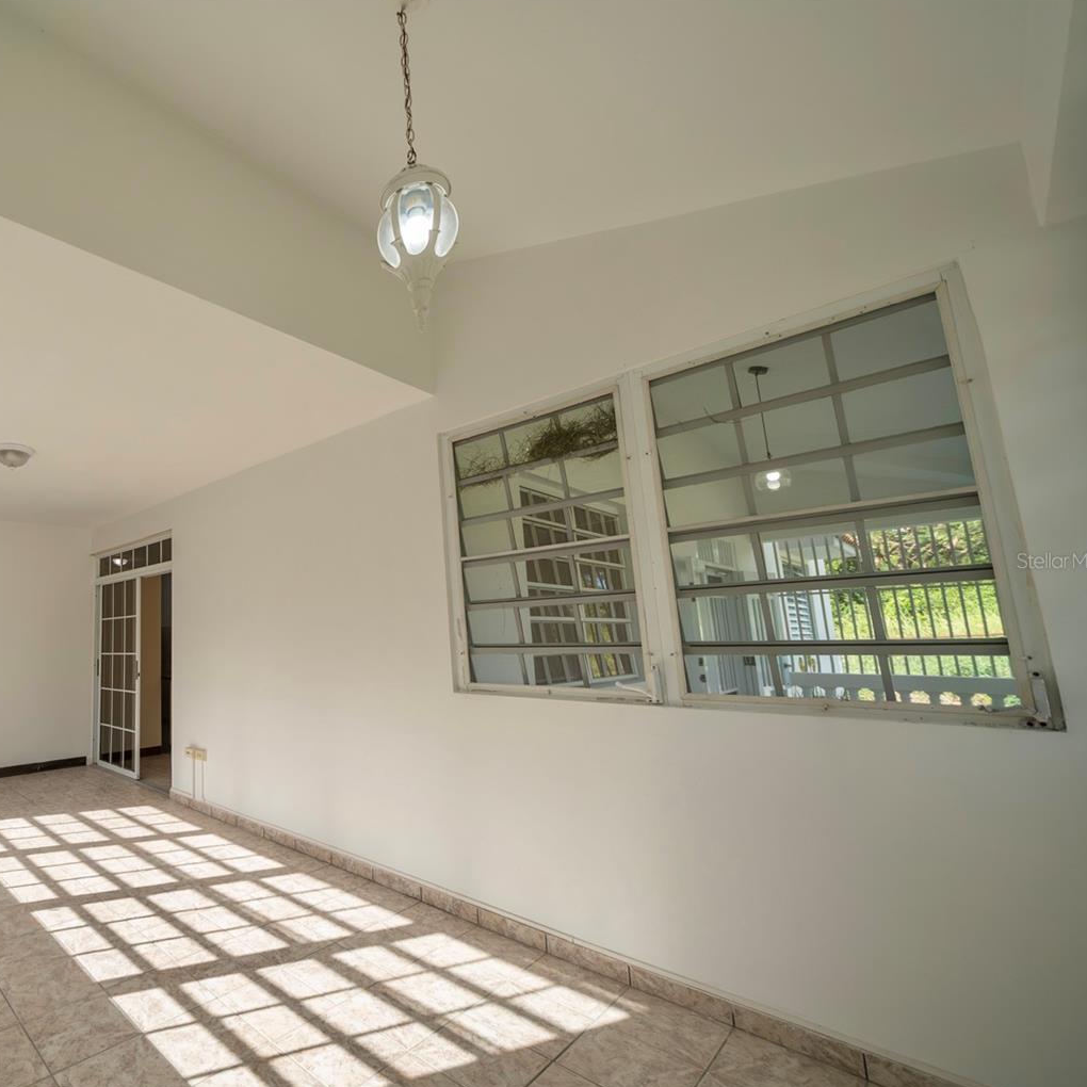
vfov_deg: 87.4
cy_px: 561
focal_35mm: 16
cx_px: 259
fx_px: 568
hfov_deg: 80.0
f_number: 5
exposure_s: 1/2000
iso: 2000
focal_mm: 12
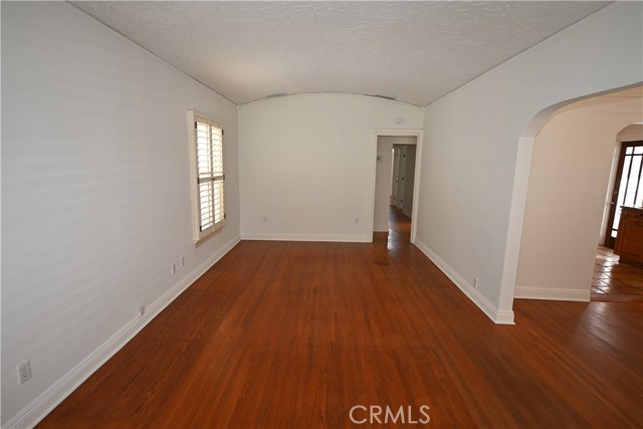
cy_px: 214
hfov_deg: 90.0
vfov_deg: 67.4
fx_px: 322
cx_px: 322
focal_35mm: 18
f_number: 4
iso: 450
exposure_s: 1/60
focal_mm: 12
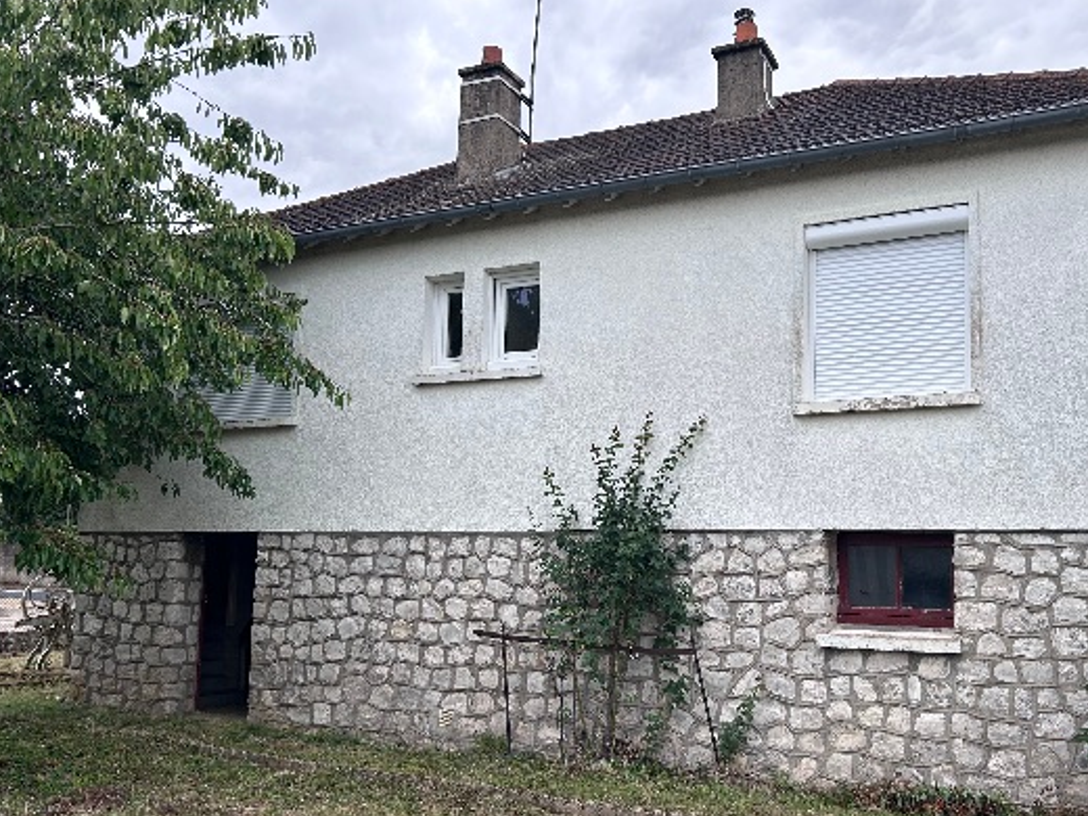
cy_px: 485
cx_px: 619
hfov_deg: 56.6
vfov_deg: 44.0
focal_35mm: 32
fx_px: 1006
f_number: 1.5
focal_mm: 5.7
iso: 50
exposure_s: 1/718
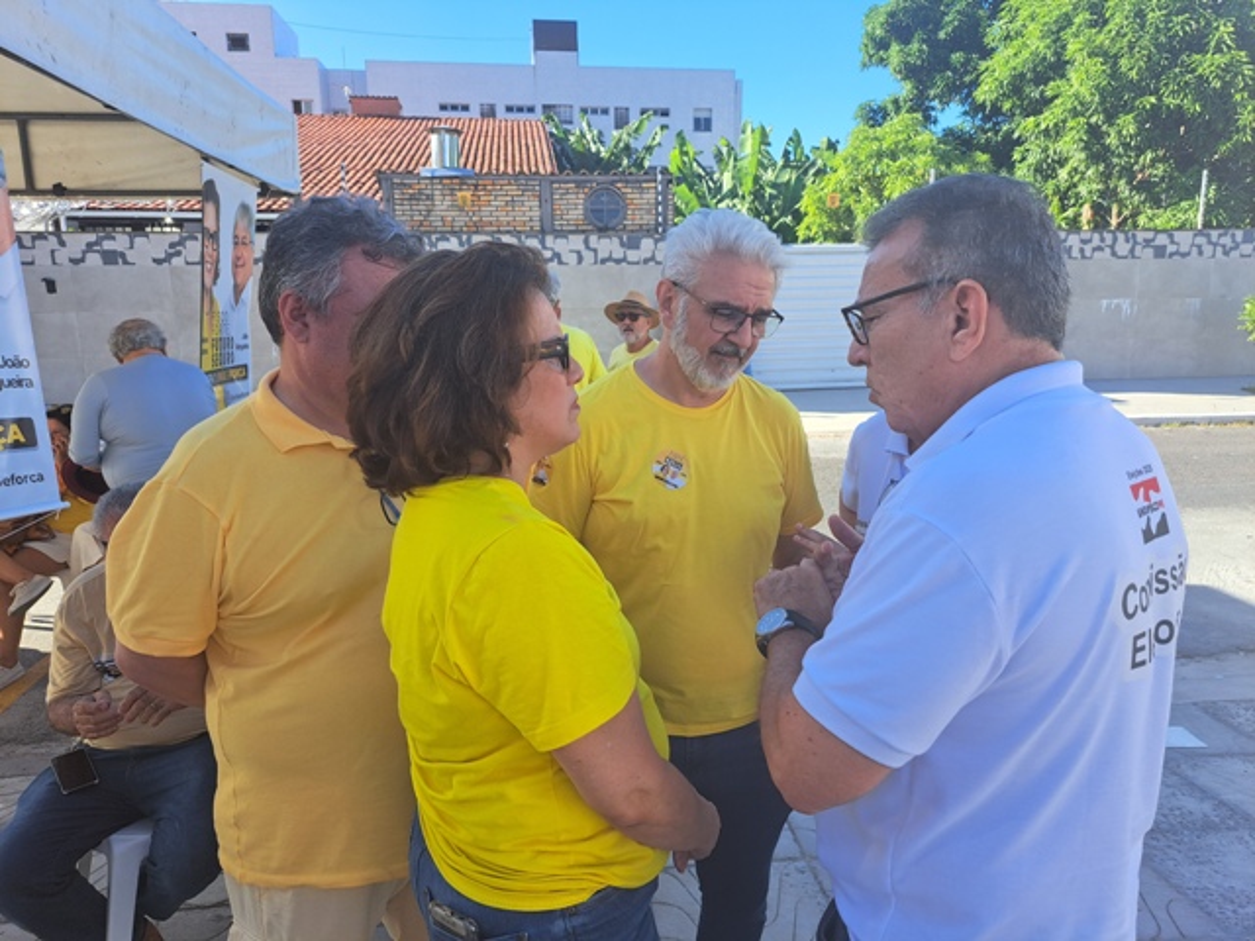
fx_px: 870
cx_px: 628
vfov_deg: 56.8
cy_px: 470
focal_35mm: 24
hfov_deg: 71.6
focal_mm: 5.23
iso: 50
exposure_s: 1/529
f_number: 1.8
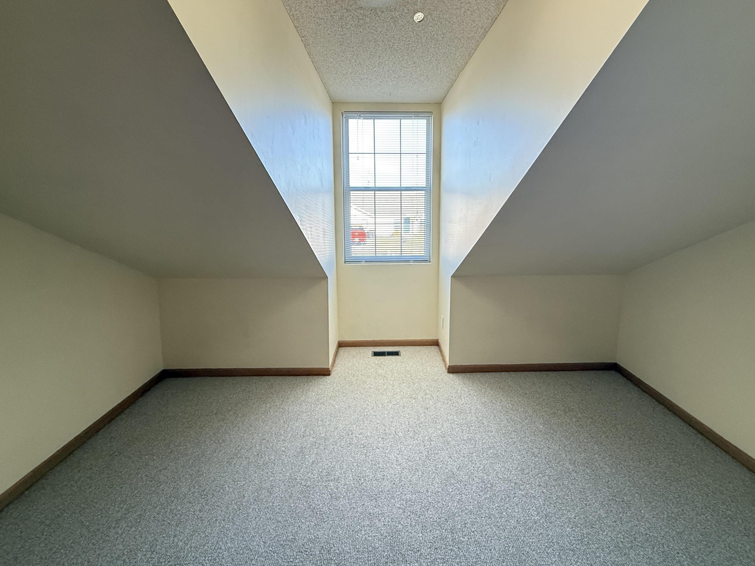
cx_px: 400
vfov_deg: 74.3
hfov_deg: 90.9
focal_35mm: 17
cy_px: 245
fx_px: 371
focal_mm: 2.22
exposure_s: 1/120
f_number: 2.2
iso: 500
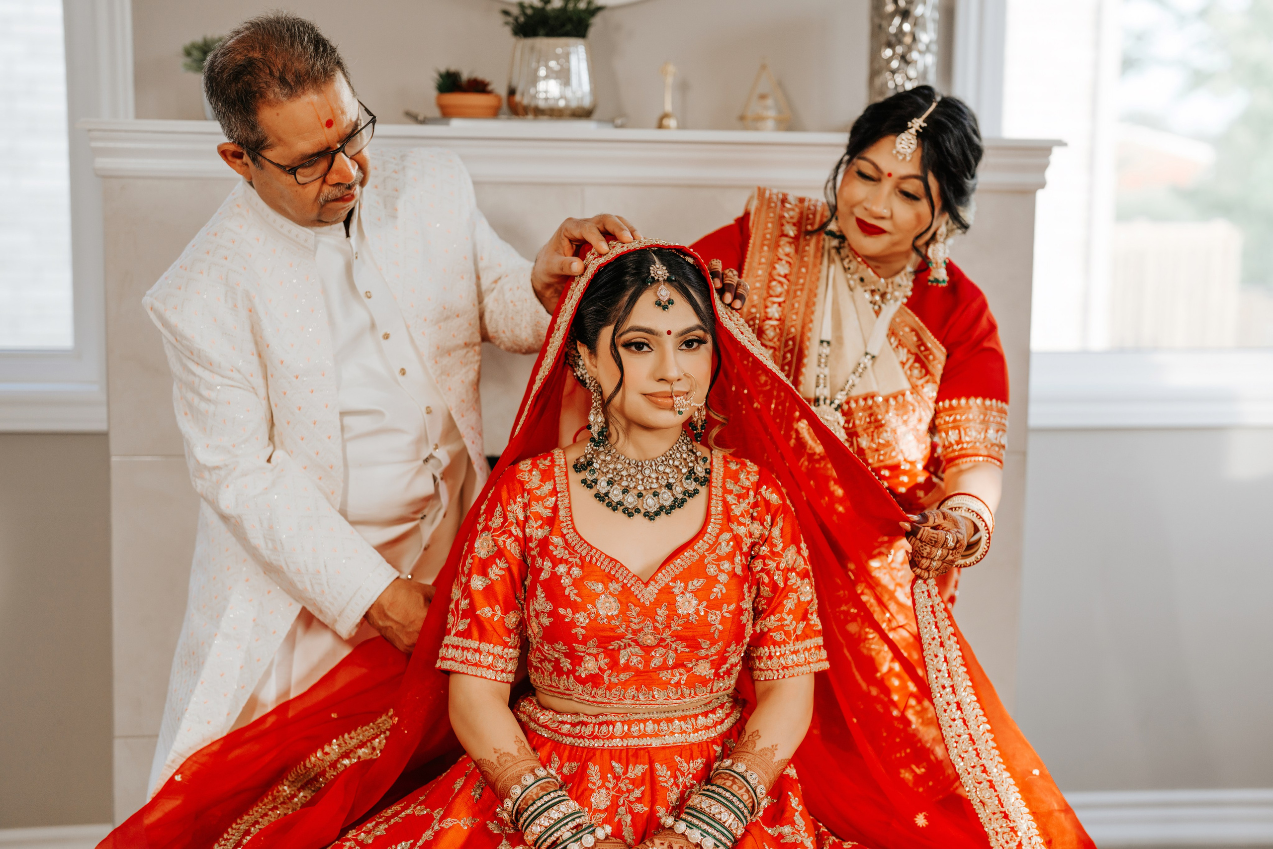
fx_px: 1768
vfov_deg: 27.0
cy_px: 424
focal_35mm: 50
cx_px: 636
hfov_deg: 39.6
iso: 320
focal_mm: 50
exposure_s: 1/250
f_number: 2
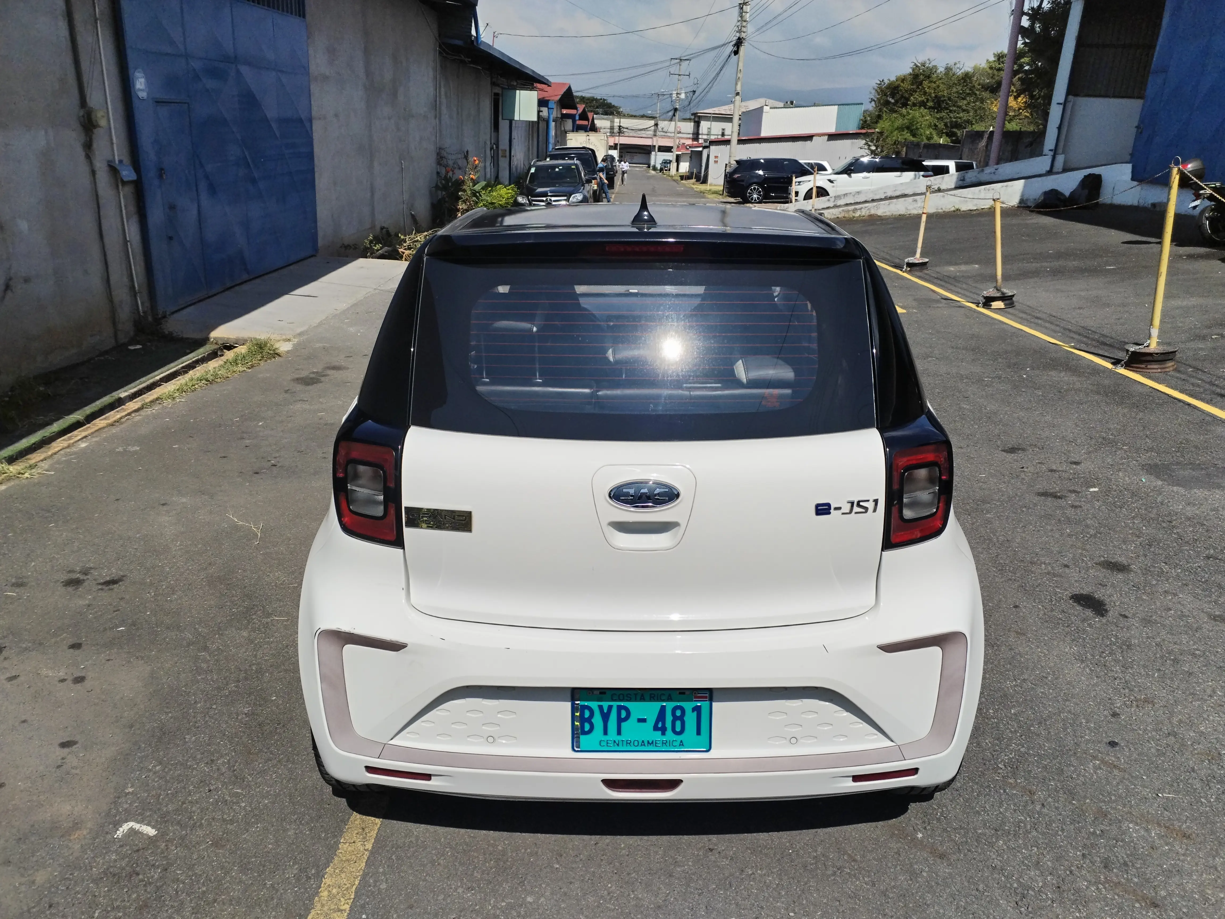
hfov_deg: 61.7
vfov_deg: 48.2
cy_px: 460
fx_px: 1026
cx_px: 612
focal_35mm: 29
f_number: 1.8
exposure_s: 1/3574
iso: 100
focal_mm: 4.75
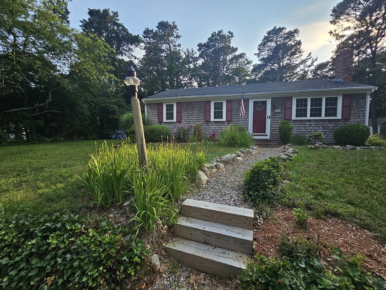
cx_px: 193
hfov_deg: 106.2
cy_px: 145
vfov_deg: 89.9
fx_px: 145
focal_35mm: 13
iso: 50
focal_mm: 2.2
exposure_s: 1/887
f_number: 2.2
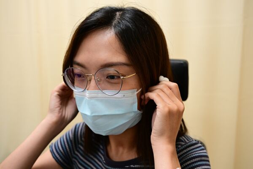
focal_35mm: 32
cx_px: 126
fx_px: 225
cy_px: 84
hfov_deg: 58.7
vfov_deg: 41.1
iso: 3200
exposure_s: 1/250
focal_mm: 32
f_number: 4
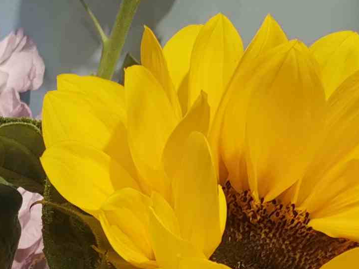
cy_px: 443
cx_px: -50
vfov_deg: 10.4
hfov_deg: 14.1
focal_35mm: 136
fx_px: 1410
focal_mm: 5.58
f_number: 1.8
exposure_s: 1/185
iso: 50
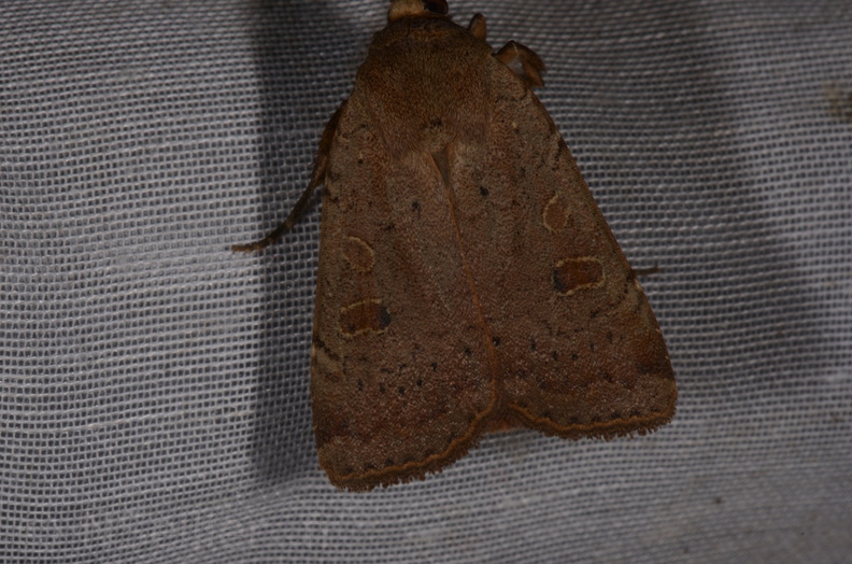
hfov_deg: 16.1
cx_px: 426
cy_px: 282
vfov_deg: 10.7
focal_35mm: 128
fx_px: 3010
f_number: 32
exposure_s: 1/60
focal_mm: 85
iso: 100
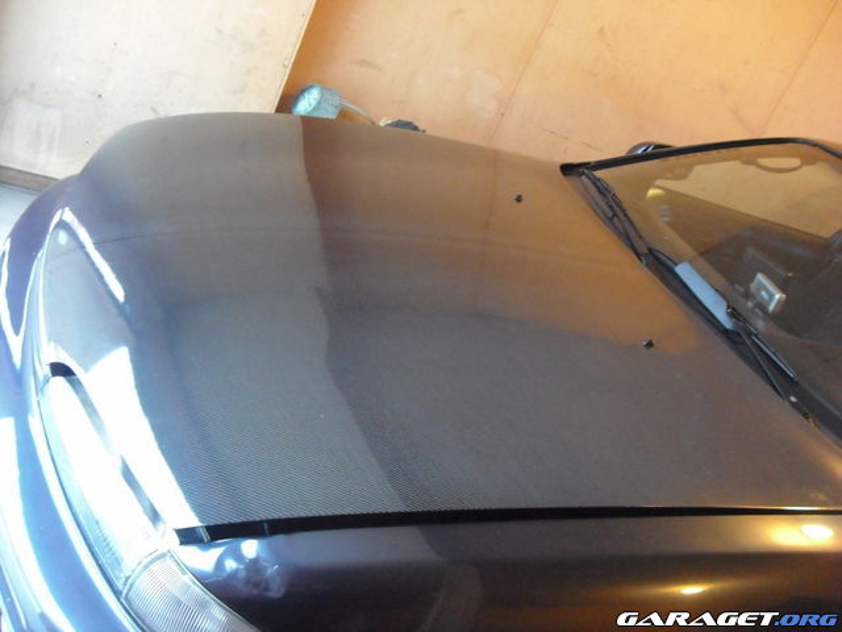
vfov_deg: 38.7
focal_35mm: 37
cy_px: 316
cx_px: 421
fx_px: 900
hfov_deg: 50.1
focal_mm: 6.2
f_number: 2.7
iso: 800
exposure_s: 1/6
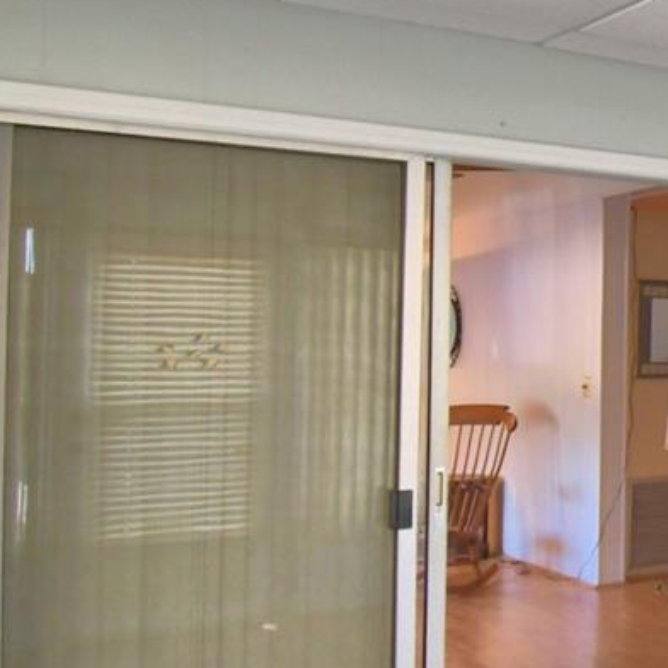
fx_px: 1135
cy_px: 310
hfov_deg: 22.7
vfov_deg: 32.8
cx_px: 1130
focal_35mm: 52
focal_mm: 10
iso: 400
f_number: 4.5
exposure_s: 1/100
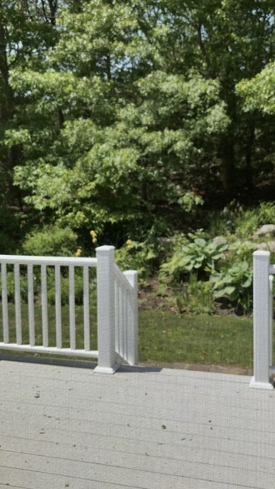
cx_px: 176
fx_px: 466
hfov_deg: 32.7
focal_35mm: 36
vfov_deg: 55.2
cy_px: 217
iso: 50
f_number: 1.6
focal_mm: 5.96
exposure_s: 1/1248
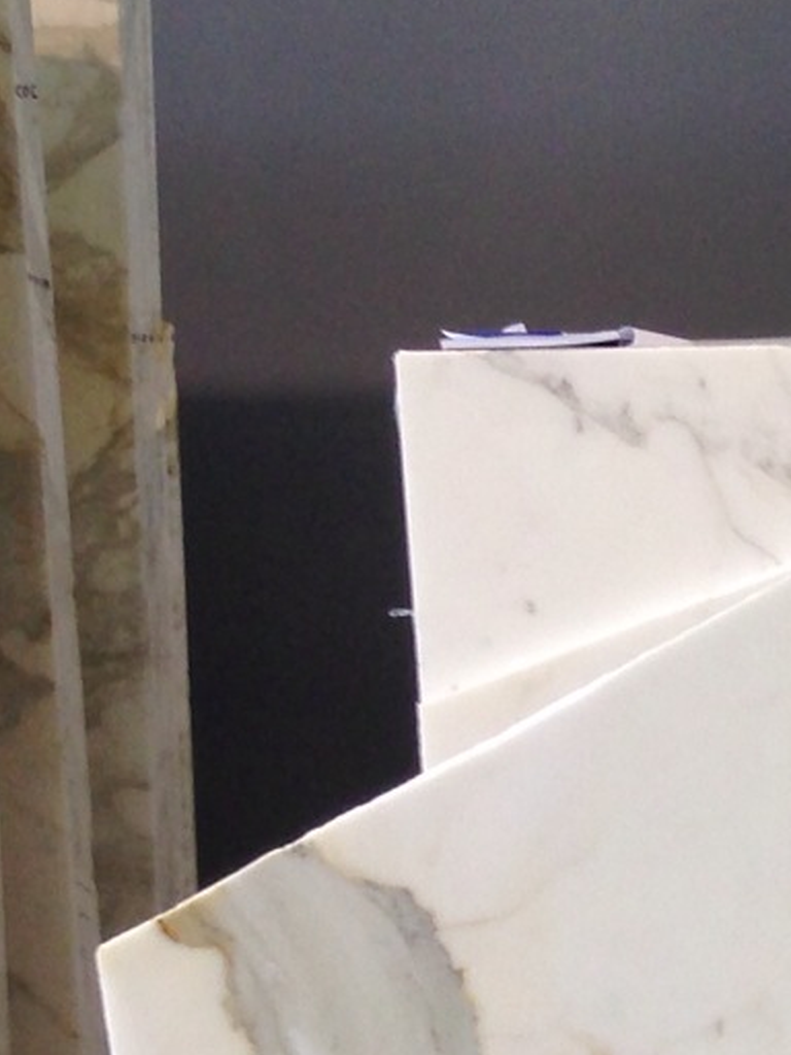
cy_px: 1043
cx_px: 2027
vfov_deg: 14.7
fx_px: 4022
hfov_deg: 9.7
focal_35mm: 132
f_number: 2.4
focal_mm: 4.13
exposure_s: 1/20
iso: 50
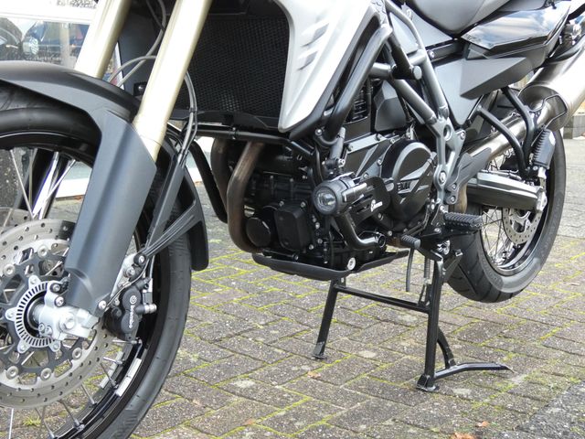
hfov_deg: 38.2
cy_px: 220
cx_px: 292
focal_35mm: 50
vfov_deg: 29.1
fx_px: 845
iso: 500
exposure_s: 1/80
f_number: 3.9
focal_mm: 9
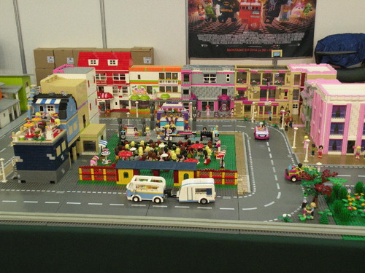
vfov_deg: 34.3
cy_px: 136
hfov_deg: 44.8
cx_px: 182
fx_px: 443
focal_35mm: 42
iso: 279
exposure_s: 1/60
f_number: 3.2
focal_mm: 7.4
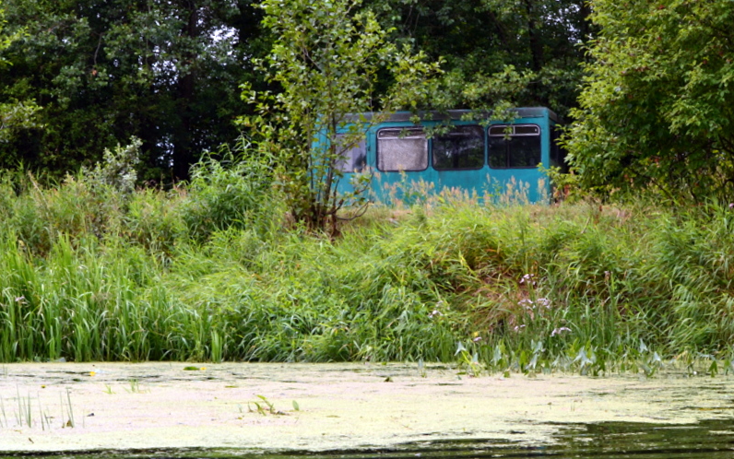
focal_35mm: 85
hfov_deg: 24.5
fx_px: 1691
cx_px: 367
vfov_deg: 15.5
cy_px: 235
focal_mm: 55
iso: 400
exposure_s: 1/200
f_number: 10
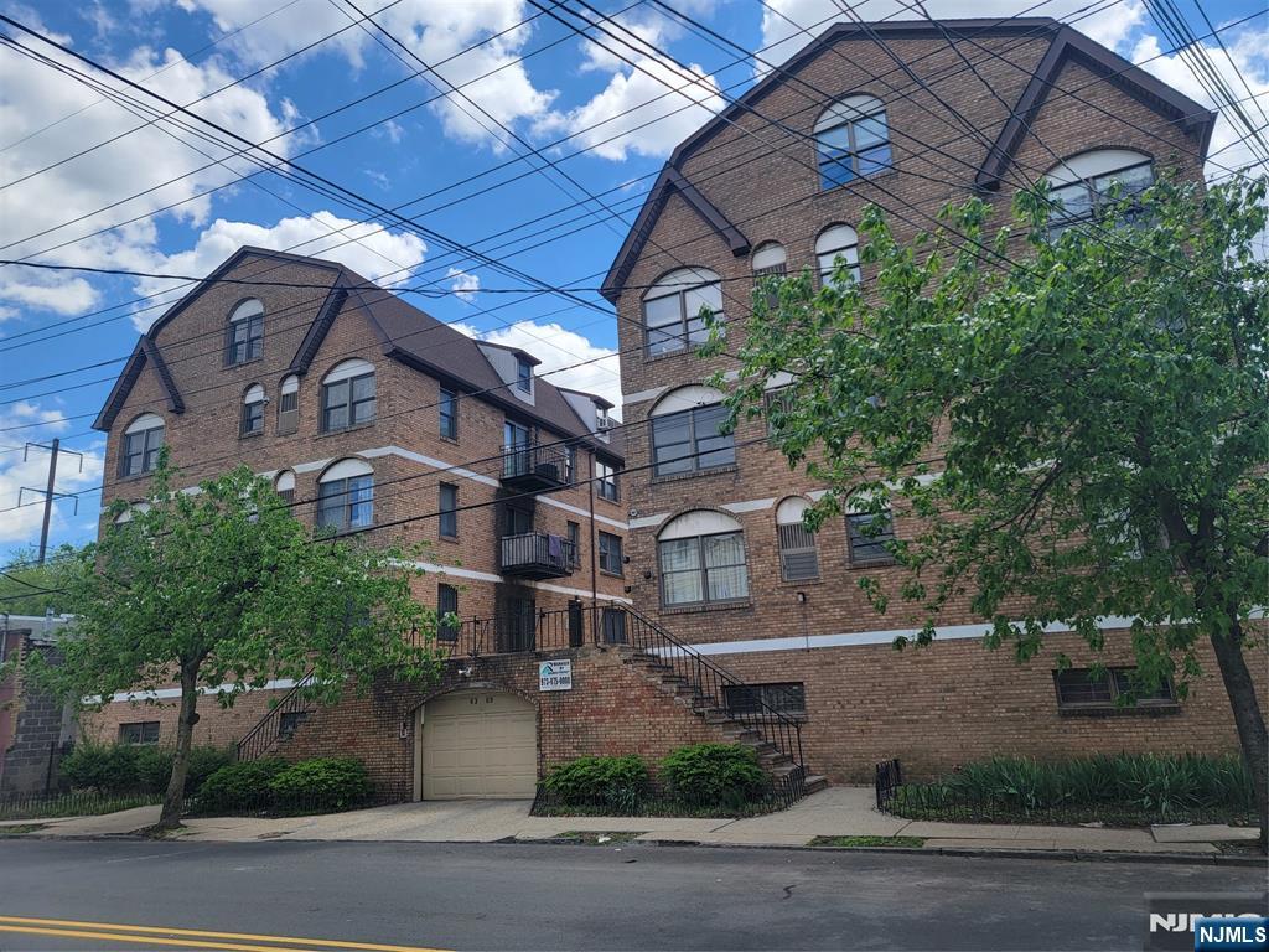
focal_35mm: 24
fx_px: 880
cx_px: 634
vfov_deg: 56.8
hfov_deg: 71.6
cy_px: 476
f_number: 1.8
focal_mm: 6.7
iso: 16
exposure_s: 1/701
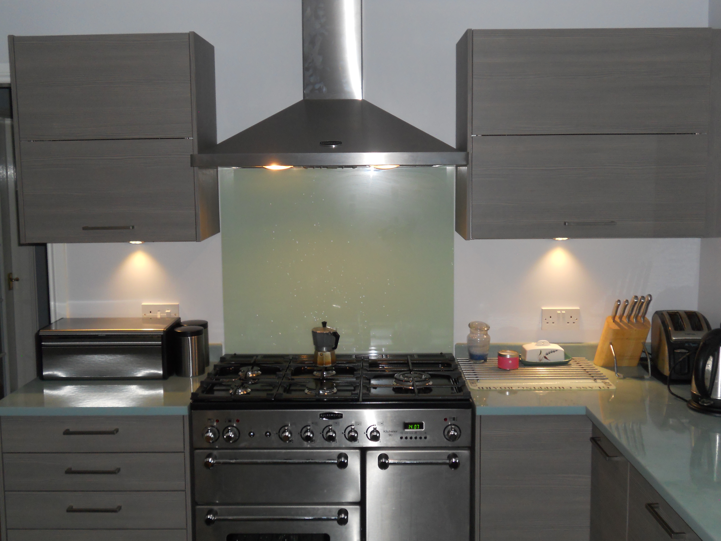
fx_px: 791
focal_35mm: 38
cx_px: 360
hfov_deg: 49.0
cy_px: 270
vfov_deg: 37.7
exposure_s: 1/30
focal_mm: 6.9
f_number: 3.9
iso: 200
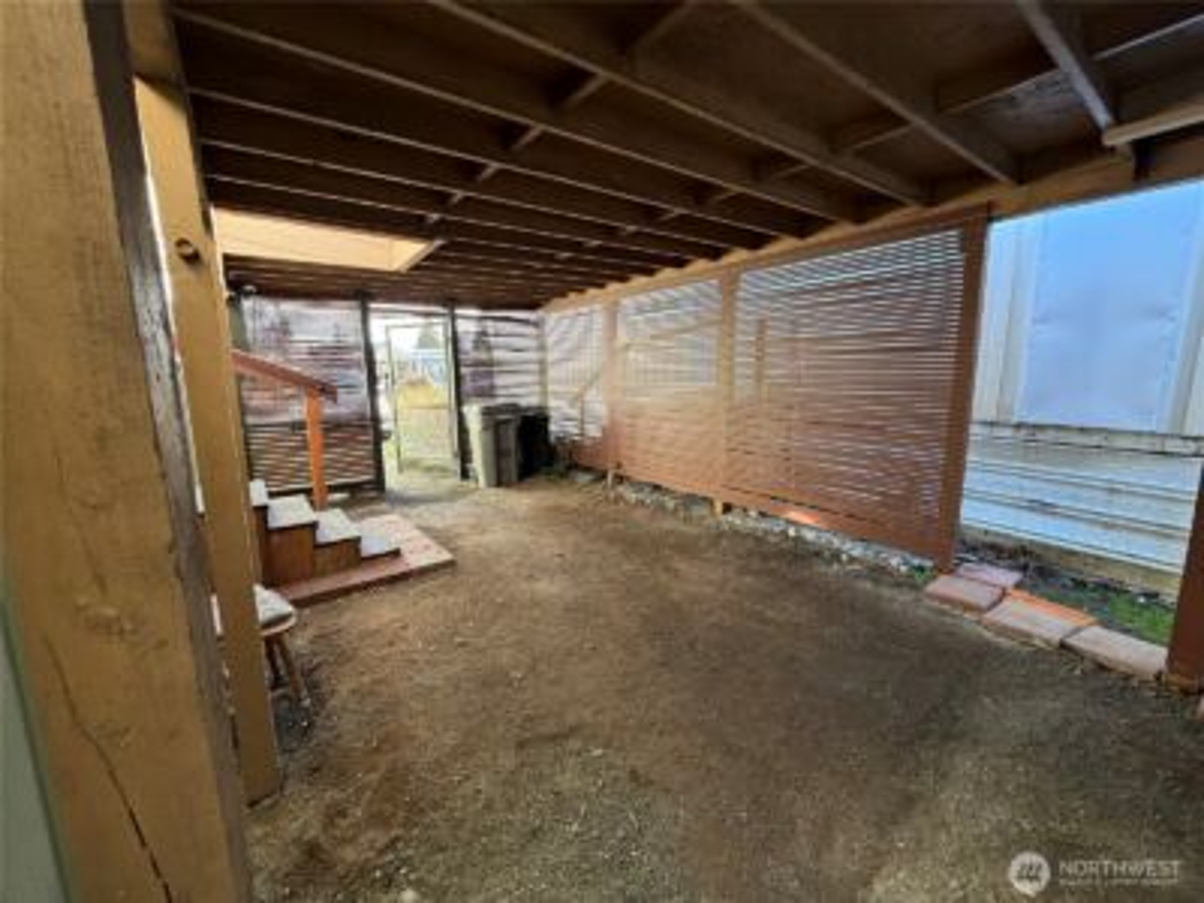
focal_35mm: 14
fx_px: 487
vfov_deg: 85.7
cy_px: 452
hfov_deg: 102.1
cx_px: 602
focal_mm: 2.22
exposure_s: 1/121
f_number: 2.2
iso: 250
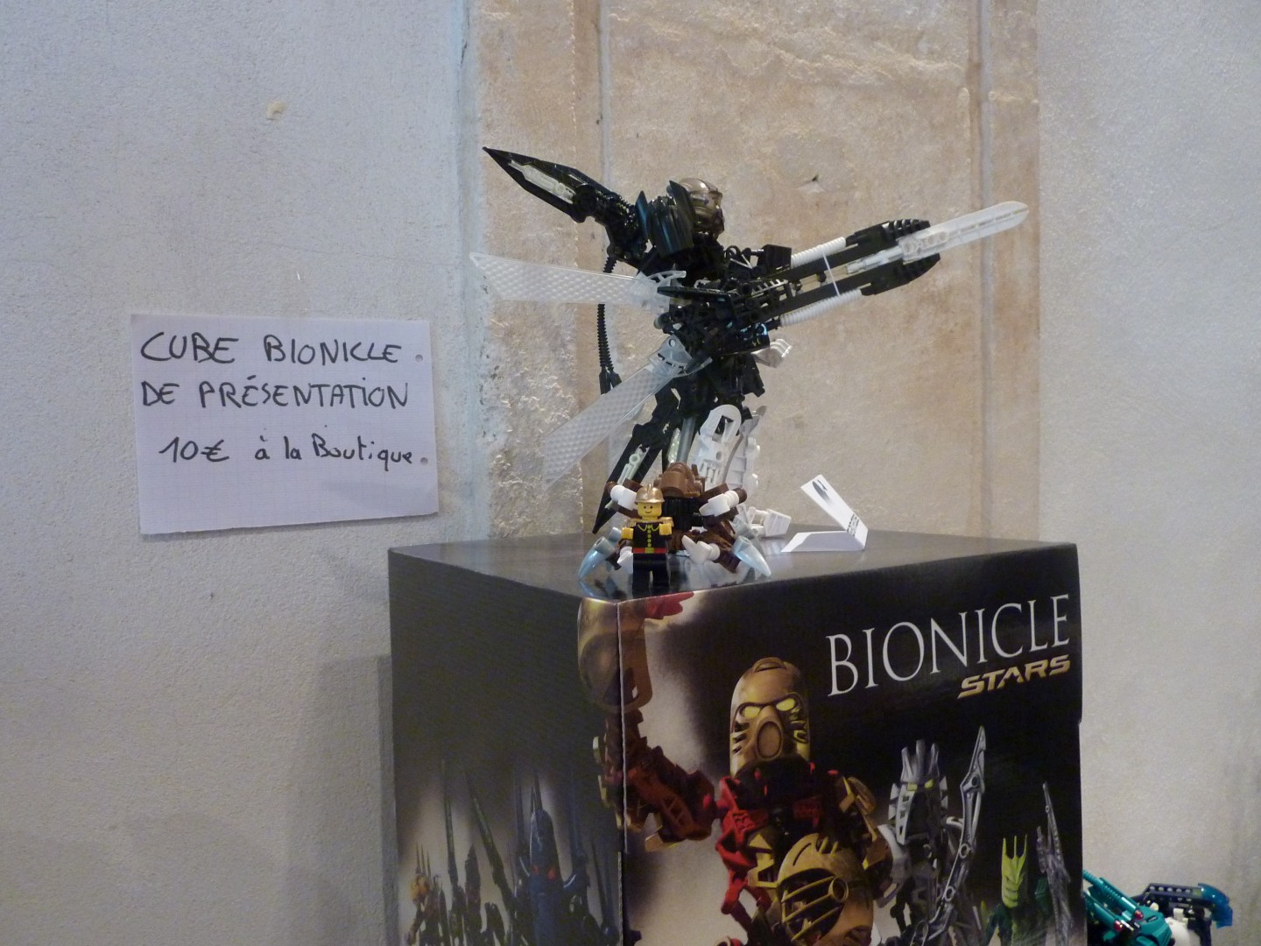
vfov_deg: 54.9
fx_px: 911
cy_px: 473
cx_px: 630
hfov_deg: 69.4
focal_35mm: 25
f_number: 3.3
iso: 400
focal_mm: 4.1
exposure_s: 1/15
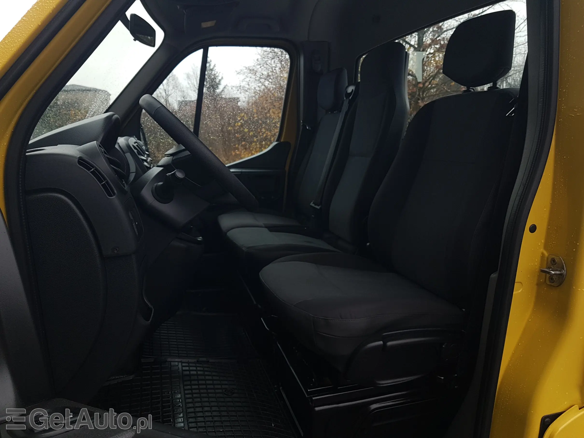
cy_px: 219
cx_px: 292
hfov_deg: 67.3
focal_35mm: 26
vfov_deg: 53.1
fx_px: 439
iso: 40
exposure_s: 1/106
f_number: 1.7
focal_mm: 4.2
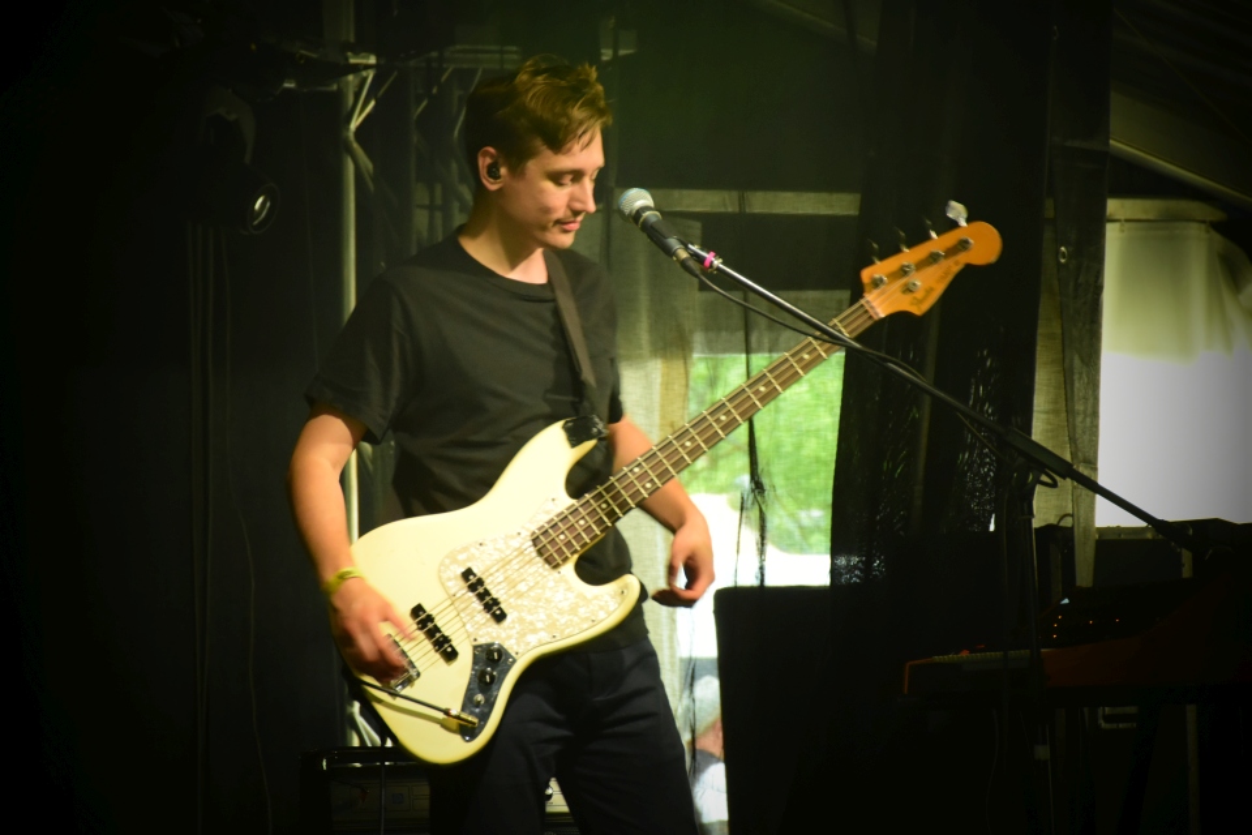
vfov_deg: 9.6
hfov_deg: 14.4
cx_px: 626
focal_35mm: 142
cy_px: 418
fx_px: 4955
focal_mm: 95
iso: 2000
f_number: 5.3
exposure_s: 1/60
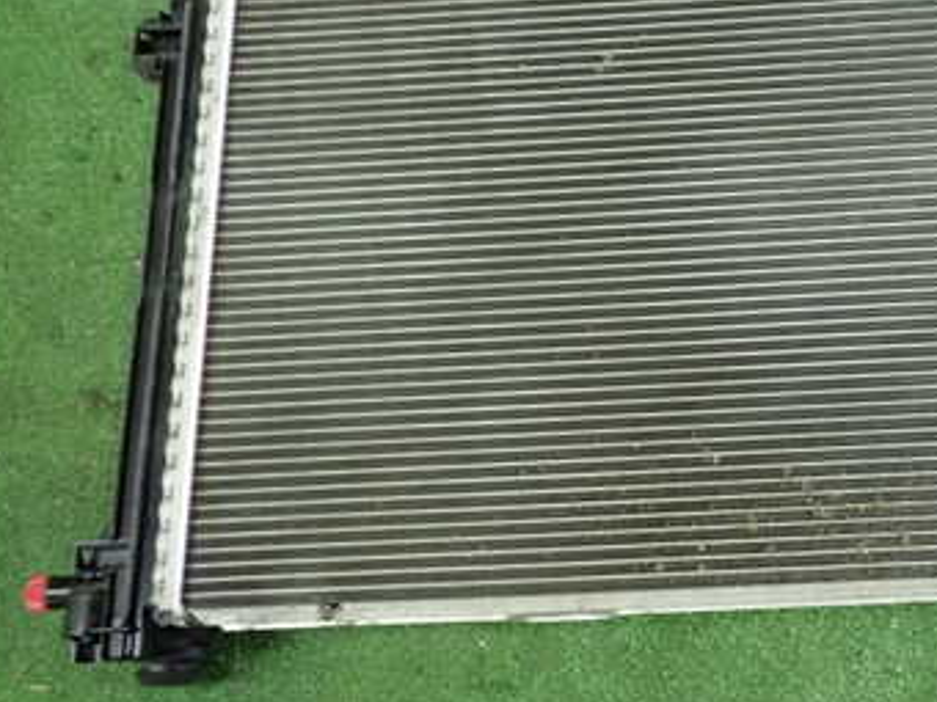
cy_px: 322
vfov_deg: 27.5
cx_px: 791
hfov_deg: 34.7
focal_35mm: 53
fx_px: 1435
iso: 400
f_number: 2.3
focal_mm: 5.4
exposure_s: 1/30
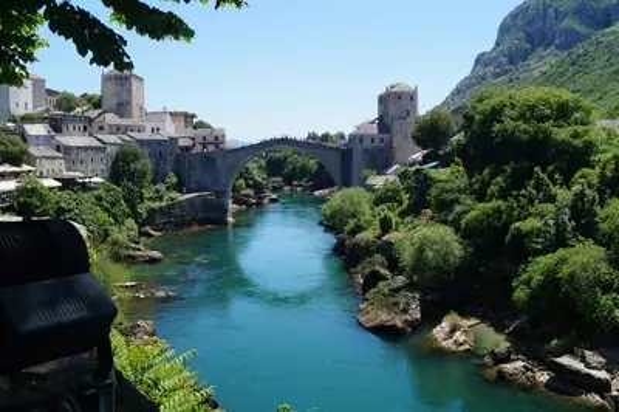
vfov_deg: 36.8
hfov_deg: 53.2
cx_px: 310
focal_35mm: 36
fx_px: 618
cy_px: 206
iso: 100
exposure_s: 1/160
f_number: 10
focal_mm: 24
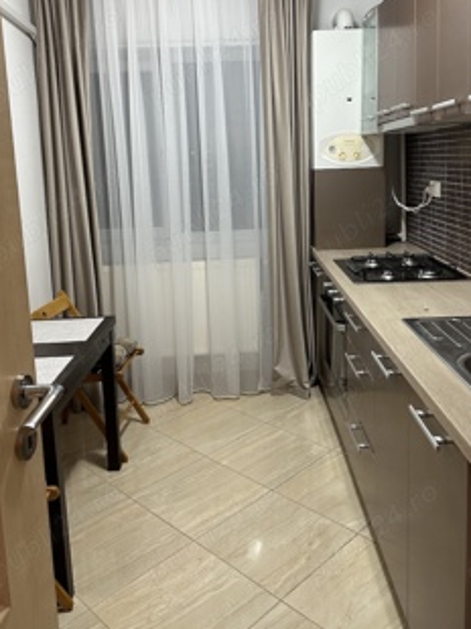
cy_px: 239
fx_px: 563
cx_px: 252
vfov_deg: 57.7
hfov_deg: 45.4
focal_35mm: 31
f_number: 1.78
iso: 200
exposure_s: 1/50
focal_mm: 6.86
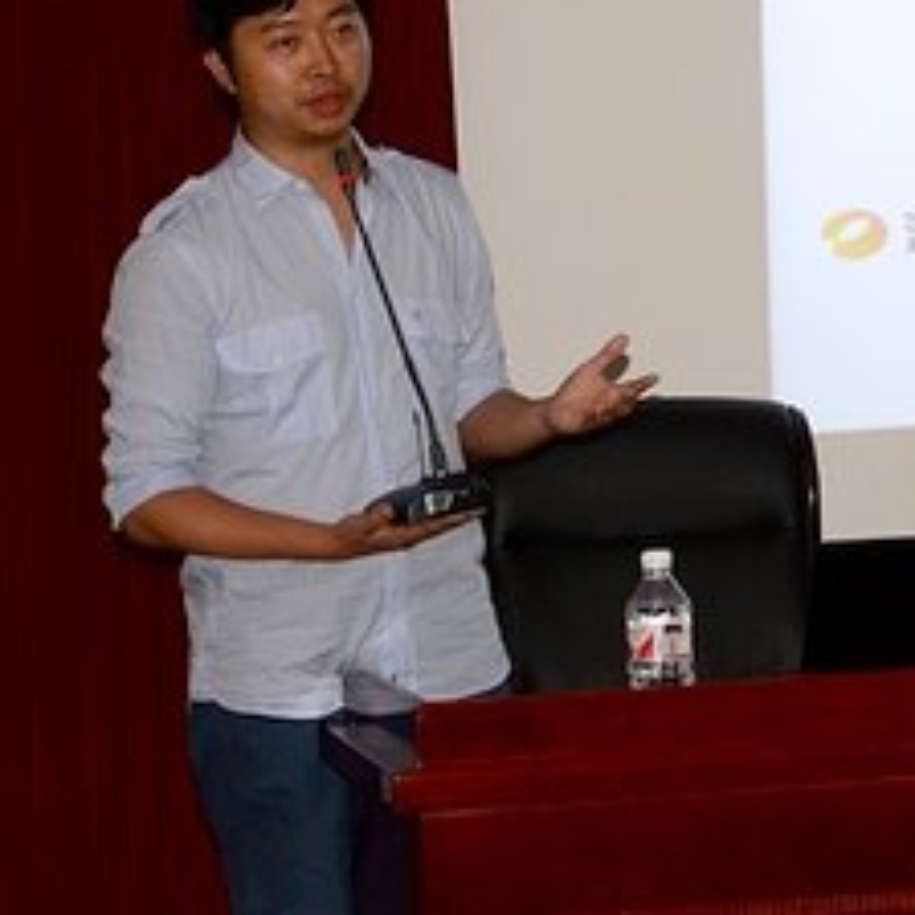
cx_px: 1062
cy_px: 102
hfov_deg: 13.1
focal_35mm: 130
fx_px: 3888
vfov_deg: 13.3
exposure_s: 1/40
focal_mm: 38
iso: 800
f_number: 4.8
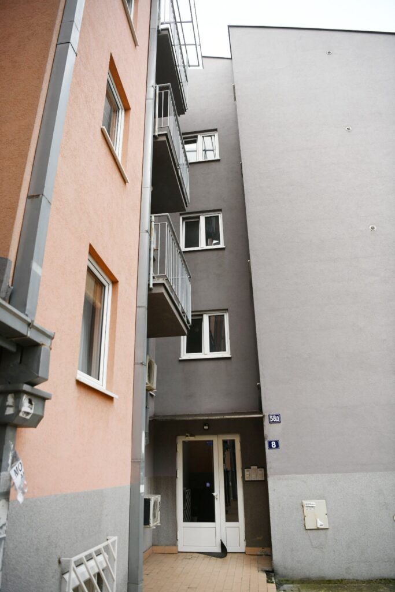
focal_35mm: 24
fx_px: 395
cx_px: 198
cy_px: 296
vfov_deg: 73.7
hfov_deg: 53.1
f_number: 3.2
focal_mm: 24
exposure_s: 1/6400
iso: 800
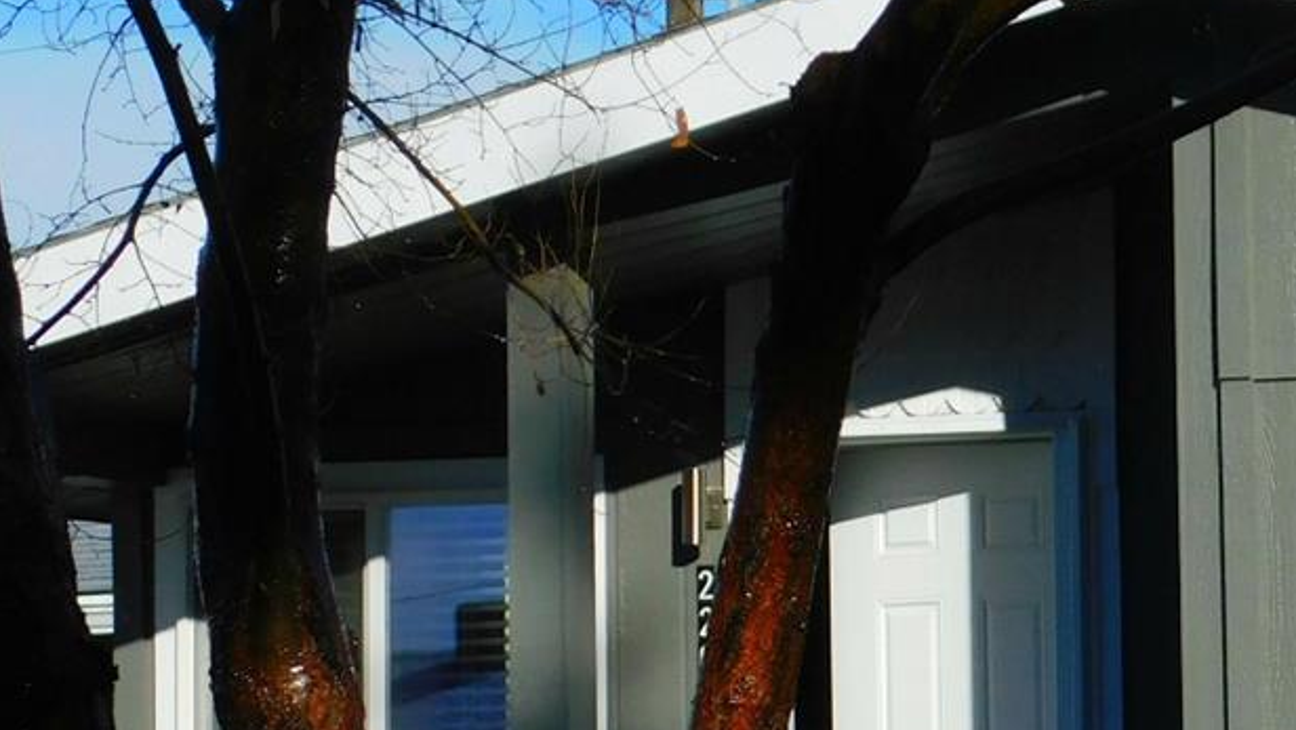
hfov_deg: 12.1
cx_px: 1374
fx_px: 6016
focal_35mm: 175
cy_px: 587
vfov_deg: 6.9
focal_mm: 11.7
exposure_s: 1/1500
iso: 125
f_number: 4.2
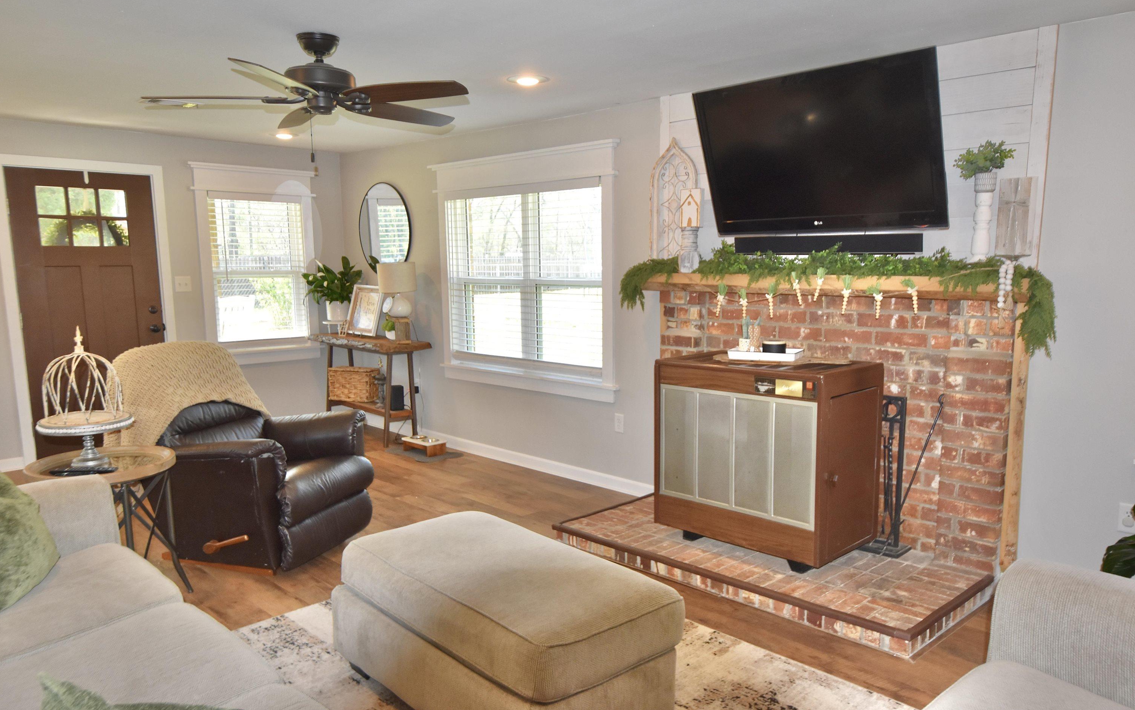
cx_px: 558
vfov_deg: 46.7
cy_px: 332
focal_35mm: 27
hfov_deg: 69.3
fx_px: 820
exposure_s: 1/125
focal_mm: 17
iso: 800
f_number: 5.6
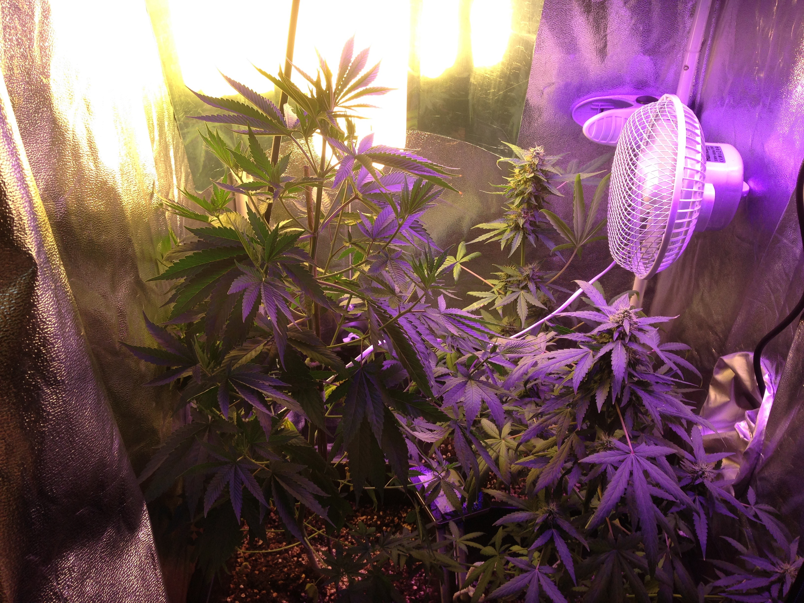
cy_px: 302
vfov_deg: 42.9
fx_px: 766
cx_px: 402
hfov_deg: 55.4
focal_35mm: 33
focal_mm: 4.12
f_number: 2.4
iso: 50
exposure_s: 1/328
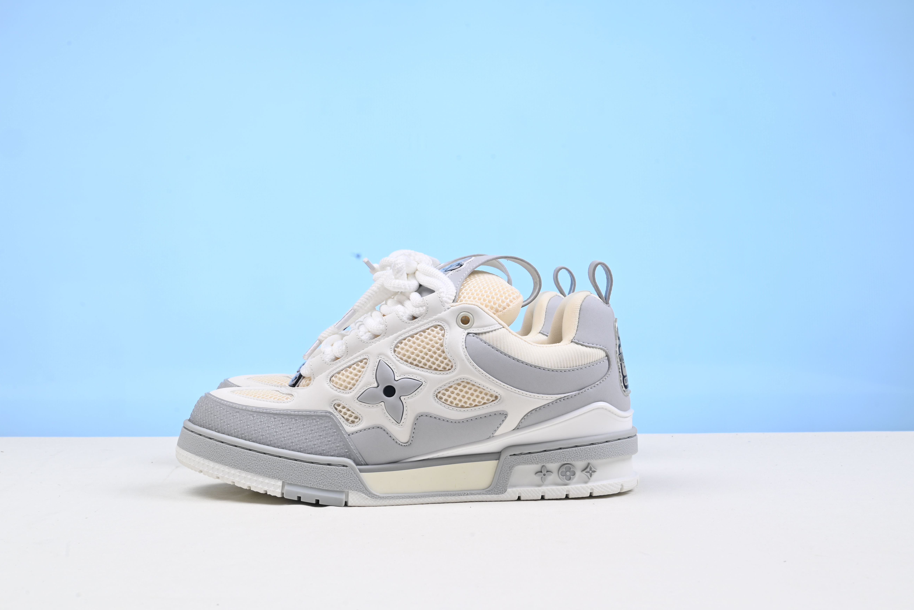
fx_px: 1168
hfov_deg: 42.7
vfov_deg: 29.3
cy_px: 320
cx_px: 421
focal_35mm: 46
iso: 100
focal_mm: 40
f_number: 16
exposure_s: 1/2.5
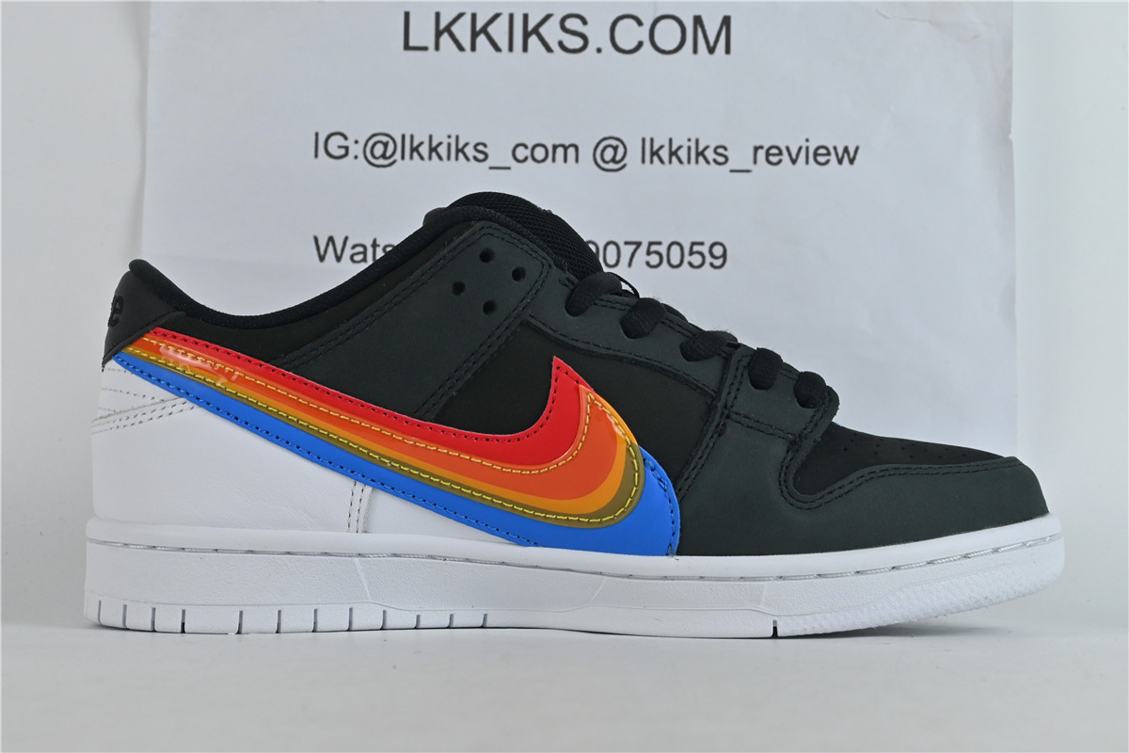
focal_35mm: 62
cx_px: 564
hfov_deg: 32.6
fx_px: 1929
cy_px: 376
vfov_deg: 22.1
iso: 1000
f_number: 10
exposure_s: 1/100
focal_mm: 41
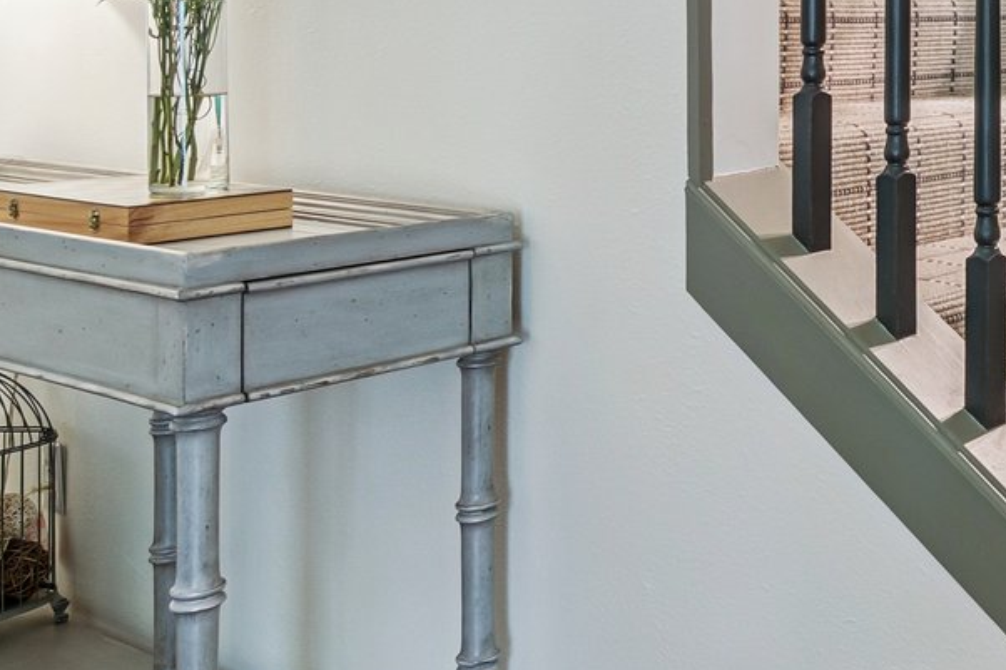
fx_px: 1425
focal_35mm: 51
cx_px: 1283
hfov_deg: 31.0
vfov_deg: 25.5
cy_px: 38
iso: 200
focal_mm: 10
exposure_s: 1/5
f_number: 6.3
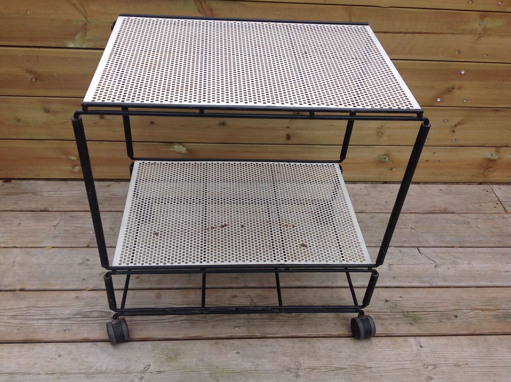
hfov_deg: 52.7
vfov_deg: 40.6
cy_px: 191
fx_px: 516
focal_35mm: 35
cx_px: 256
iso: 50
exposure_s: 1/1259
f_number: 2.4
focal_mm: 4.28
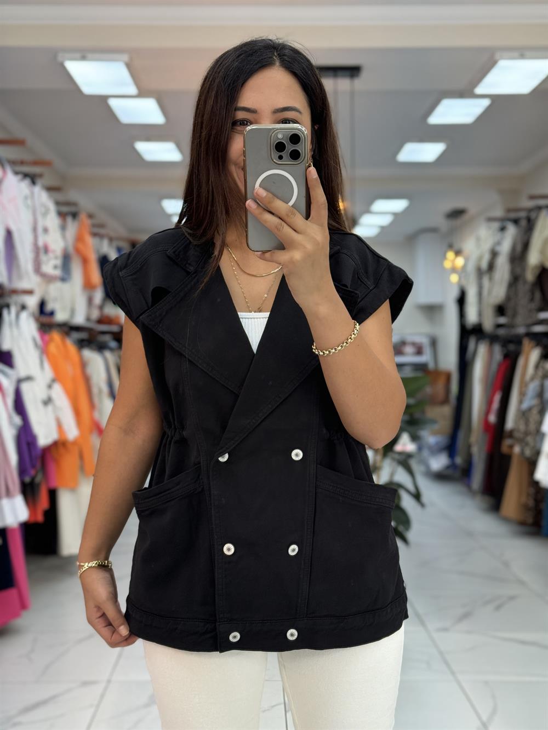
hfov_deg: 30.3
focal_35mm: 48
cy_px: 365
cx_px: 274
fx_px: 1013
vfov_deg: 39.7
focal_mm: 6.76
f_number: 1.78
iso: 125
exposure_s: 1/100
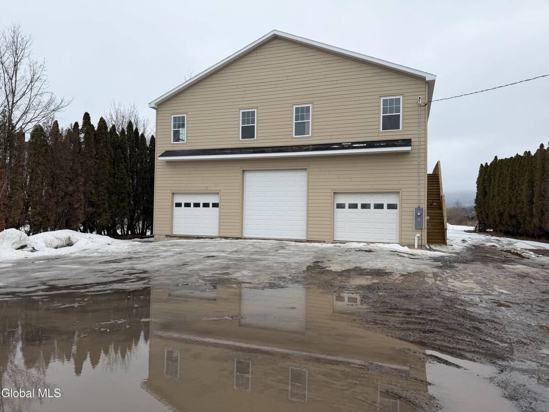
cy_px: 206
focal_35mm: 24
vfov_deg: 56.8
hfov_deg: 71.6
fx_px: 381
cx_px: 274
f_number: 1.78
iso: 80
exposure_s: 1/4405
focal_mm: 6.76
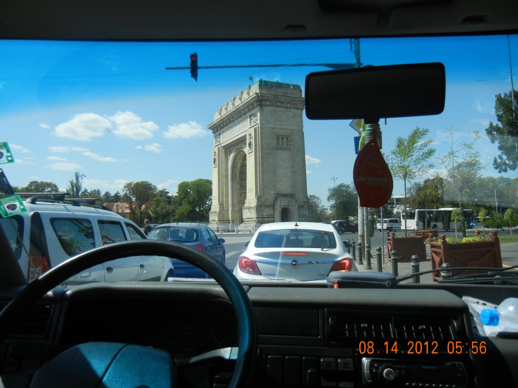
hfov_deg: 60.0
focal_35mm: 30
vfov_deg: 46.8
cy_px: 194
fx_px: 449
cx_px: 259
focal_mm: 5.4
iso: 160
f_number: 7
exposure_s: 1/378
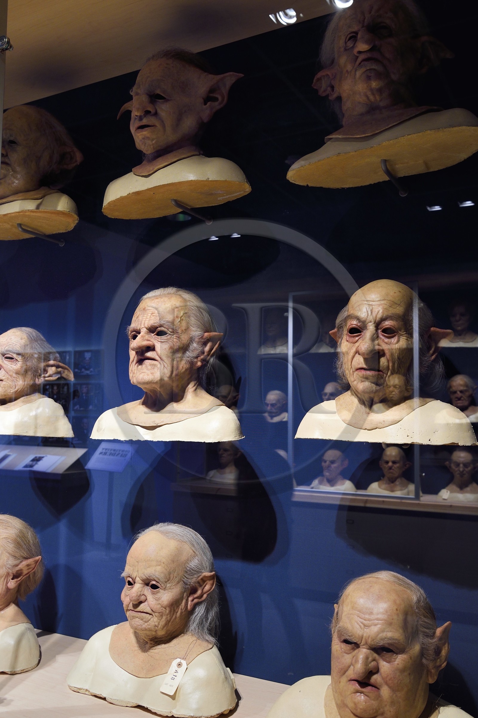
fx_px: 638
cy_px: 359
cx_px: 239
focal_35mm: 32
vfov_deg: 58.7
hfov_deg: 41.1
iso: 800
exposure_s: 1/10
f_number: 6.3
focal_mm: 32
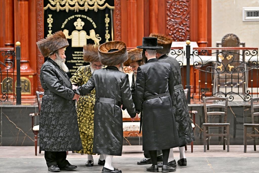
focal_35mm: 130
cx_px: 130
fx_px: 935
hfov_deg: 15.8
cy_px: 86
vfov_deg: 10.6
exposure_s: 1/200
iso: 400
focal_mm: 130
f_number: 2.8
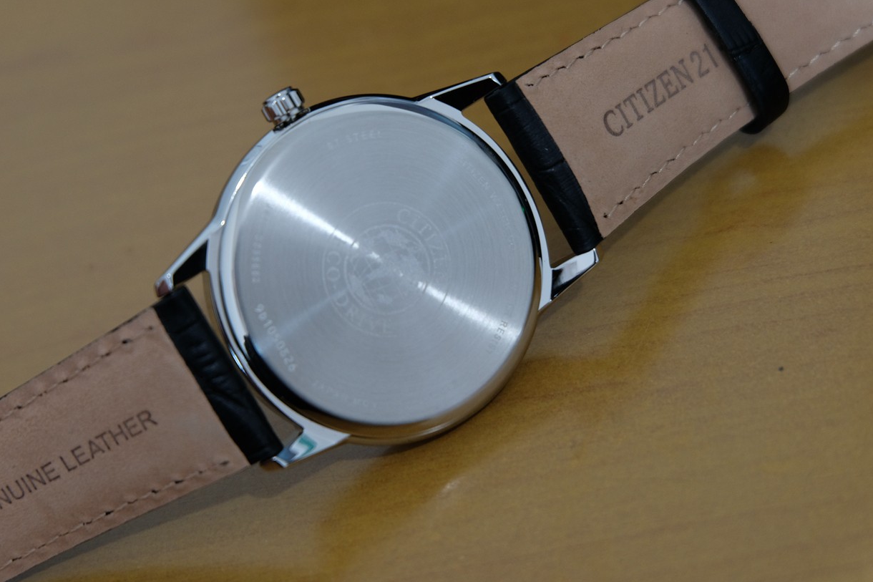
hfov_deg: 24.5
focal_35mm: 83
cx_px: 414
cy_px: 286
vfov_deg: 16.5
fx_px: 2012
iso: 800
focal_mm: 50
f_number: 5.6
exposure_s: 1/38
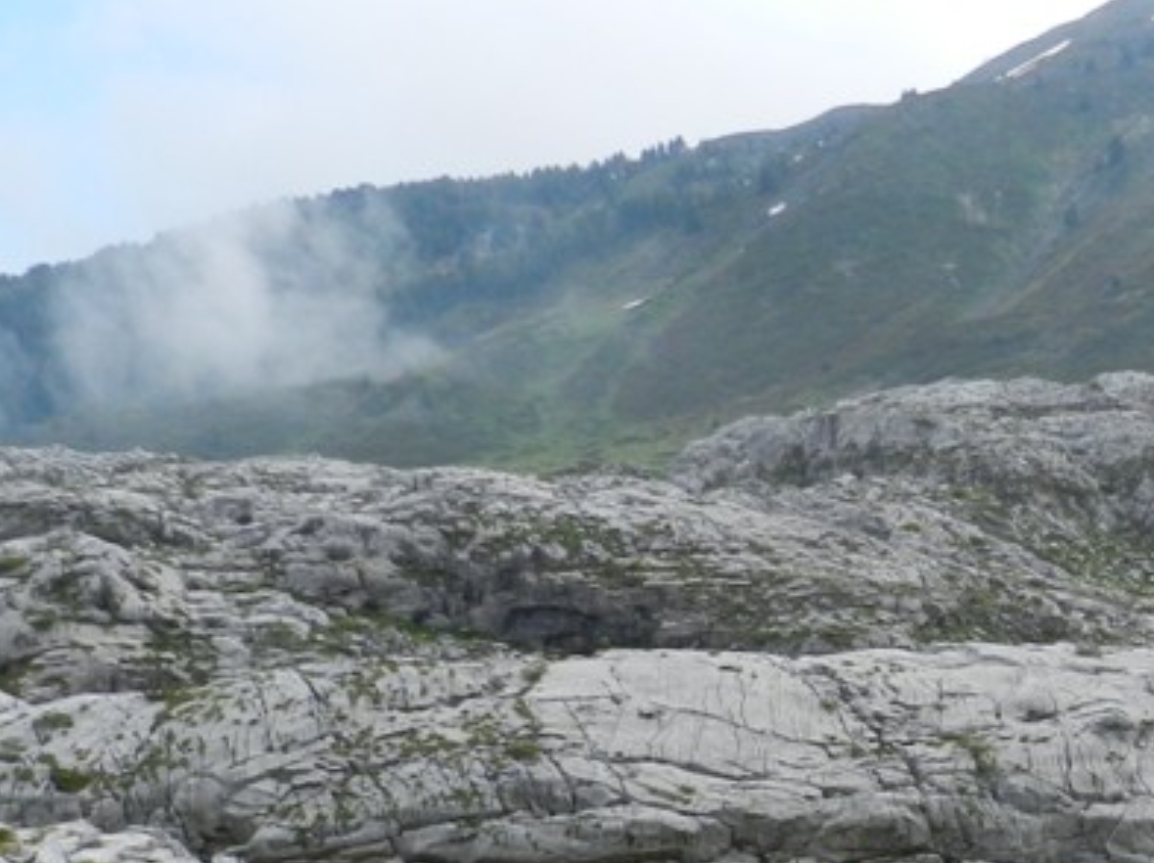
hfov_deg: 30.7
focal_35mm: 60
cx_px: 1057
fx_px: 1998
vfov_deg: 23.0
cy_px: 933
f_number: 4
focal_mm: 4
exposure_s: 1/800
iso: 160
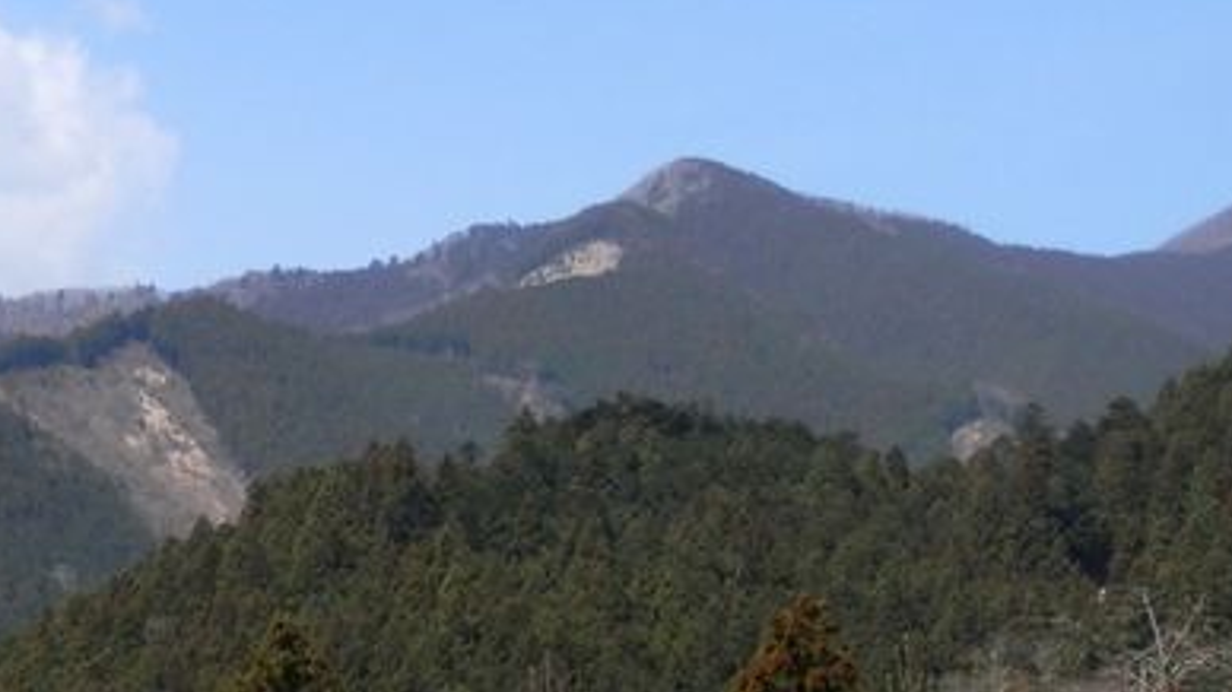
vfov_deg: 11.0
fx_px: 3592
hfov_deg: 19.4
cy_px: 581
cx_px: 419
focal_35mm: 110
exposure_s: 1/125
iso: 80
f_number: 11.2
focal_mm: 8.9
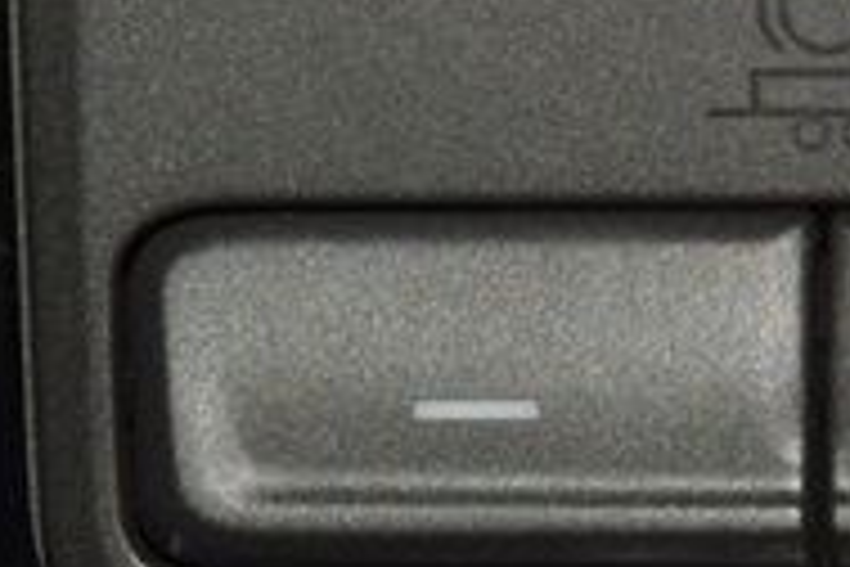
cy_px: -29
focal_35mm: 569
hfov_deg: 3.6
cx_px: 832
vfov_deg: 2.4
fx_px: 13434
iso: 100
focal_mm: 70
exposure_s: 1/125
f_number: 8
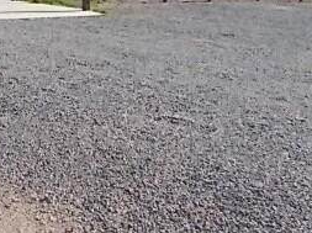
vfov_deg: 18.2
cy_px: -60
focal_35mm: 76
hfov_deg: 24.3
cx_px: -14
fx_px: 684
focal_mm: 5.3
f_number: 8.6
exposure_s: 1/160
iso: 80
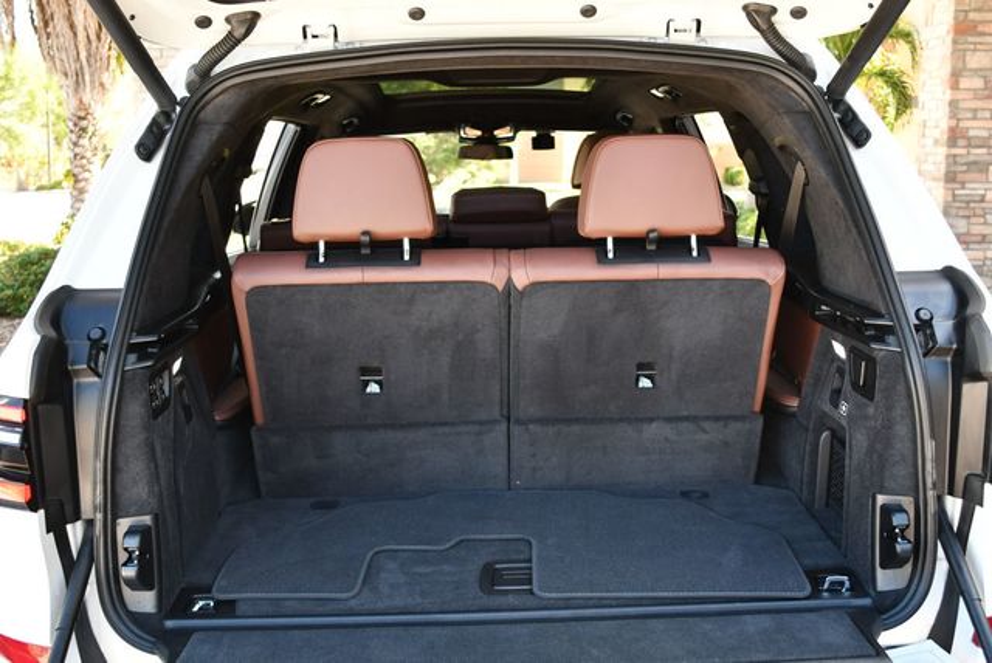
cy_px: 332
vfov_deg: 36.9
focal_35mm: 36
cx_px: 496
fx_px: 993
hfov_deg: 53.1
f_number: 3.5
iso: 500
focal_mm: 18
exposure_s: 1/250
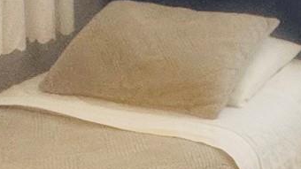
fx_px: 734
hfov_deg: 22.1
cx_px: 320
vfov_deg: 12.6
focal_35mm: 92
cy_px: -74
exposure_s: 1/120
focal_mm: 2.22
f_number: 2.2
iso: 200
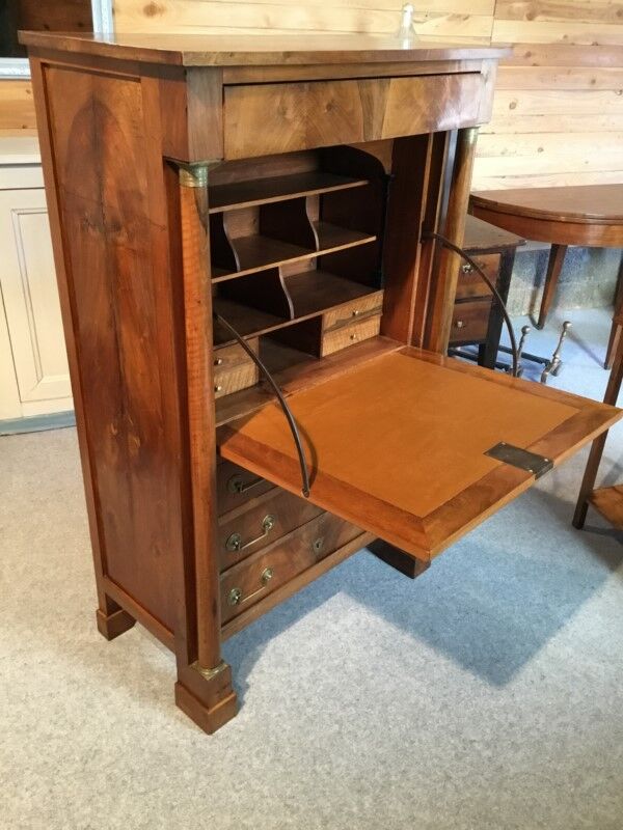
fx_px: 744
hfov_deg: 45.4
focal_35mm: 31
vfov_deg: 58.4
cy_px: 415
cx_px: 312
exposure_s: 1/25
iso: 200
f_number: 2.4
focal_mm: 3.3
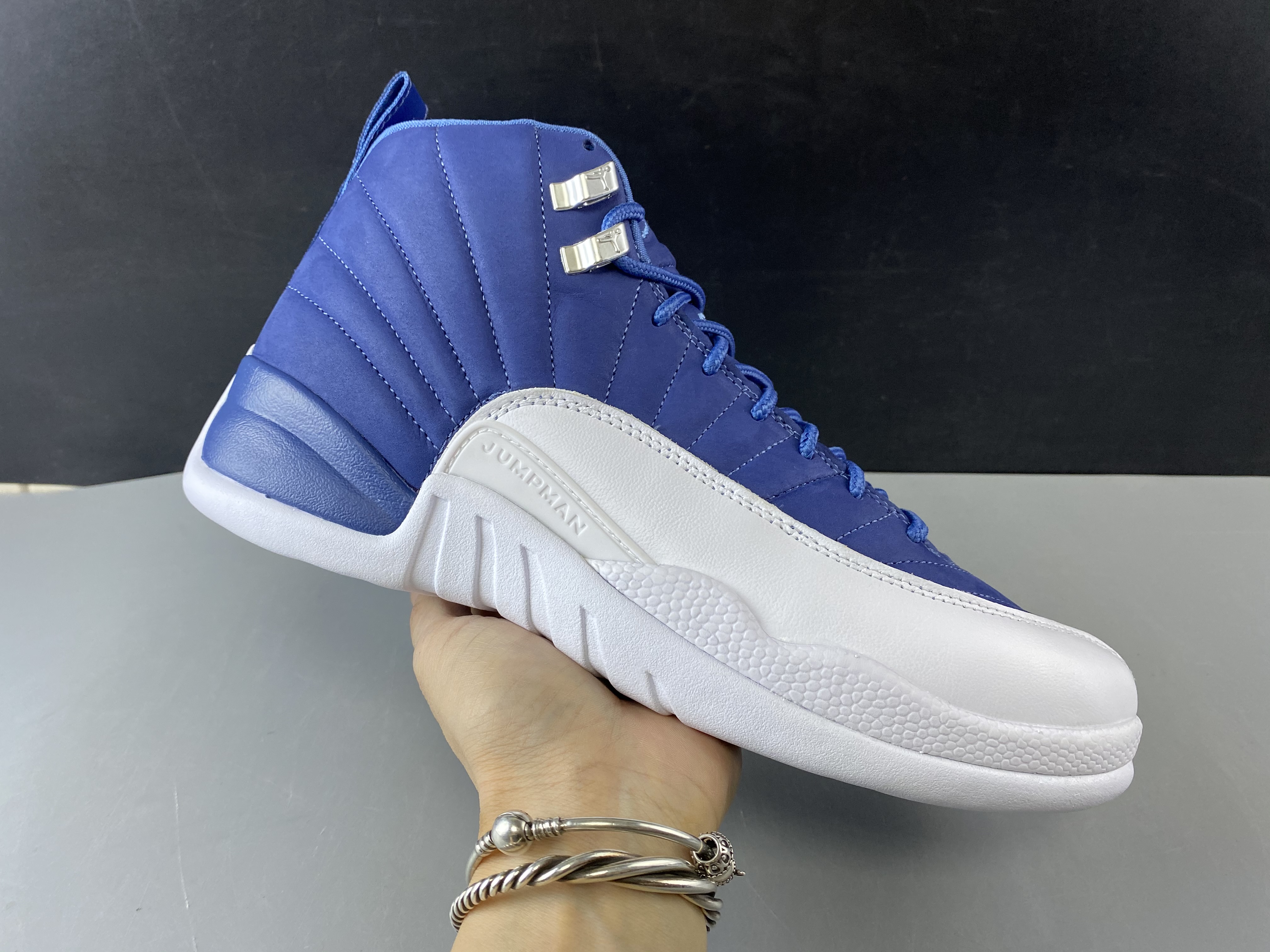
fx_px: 954
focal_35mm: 26
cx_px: 635
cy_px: 476
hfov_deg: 67.3
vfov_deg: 53.1
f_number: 1.8
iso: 100
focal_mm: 4.25
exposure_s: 1/100
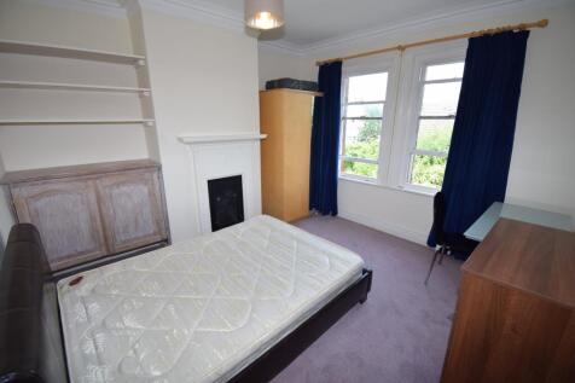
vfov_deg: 77.3
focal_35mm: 15
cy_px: 192
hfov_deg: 100.4
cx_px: 288
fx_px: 239
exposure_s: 1/125
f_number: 5.6
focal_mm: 10
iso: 400
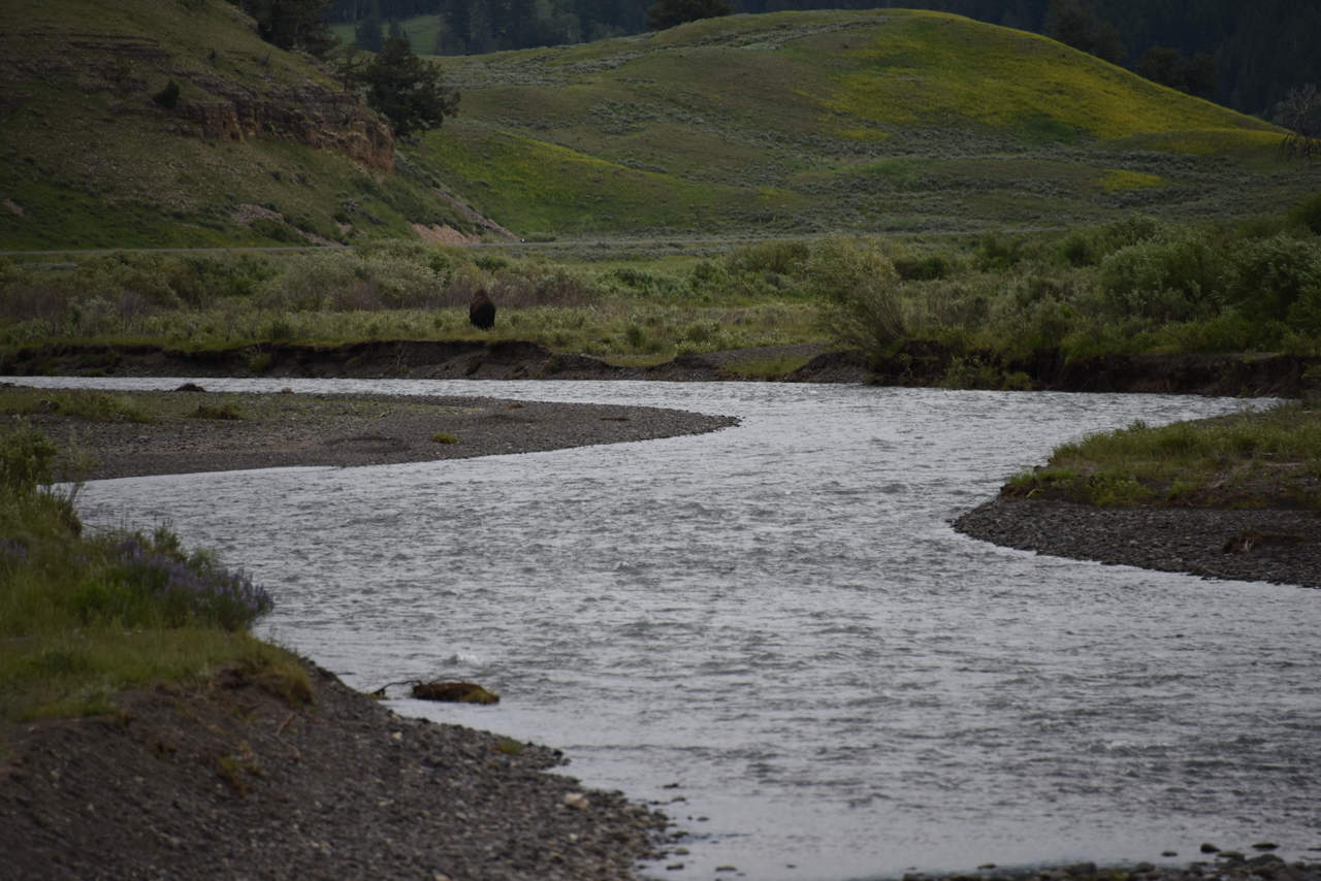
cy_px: 440
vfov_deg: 4.6
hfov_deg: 6.9
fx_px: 11010
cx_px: 660
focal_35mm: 300
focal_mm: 300
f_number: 5.6
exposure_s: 1/640
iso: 200
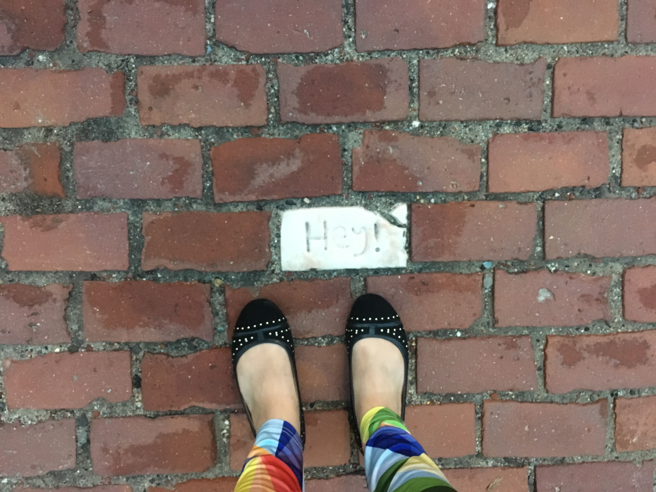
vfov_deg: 48.2
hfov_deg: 61.7
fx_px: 550
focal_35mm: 29
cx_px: 328
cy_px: 246
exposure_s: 1/15
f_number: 2.2
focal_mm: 4.15
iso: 320
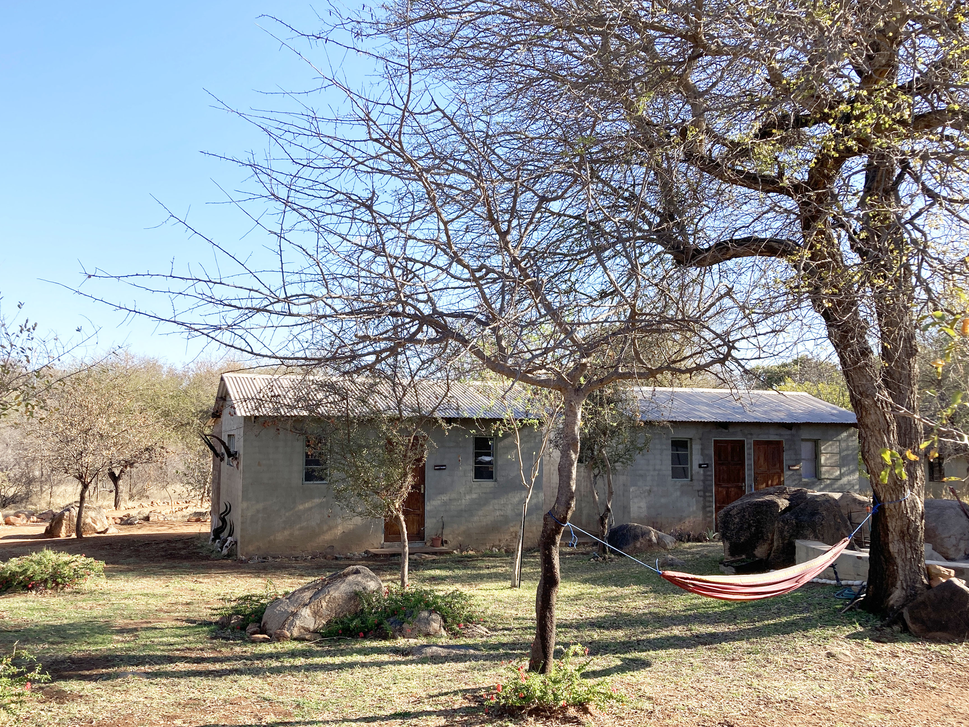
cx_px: 483
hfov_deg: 56.8
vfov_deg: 44.2
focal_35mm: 32
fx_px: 896
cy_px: 380
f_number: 1.8
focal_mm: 3.99
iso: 20
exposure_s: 1/787
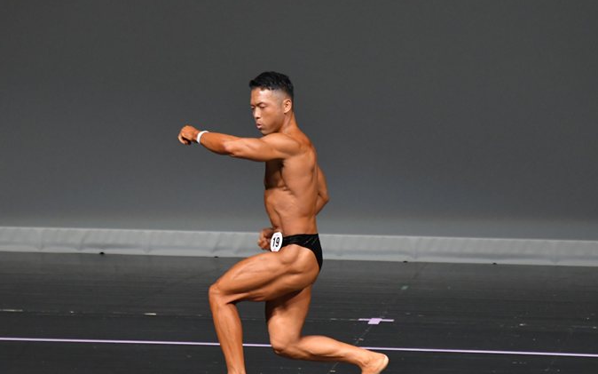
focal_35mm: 404
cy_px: 220
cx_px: 294
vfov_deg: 3.3
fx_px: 6583
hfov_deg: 5.2
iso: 4000
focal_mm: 230
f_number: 5.6
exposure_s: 1/400
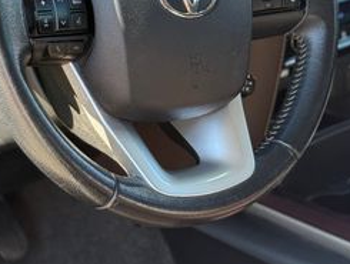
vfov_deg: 15.9
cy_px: 13
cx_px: 177
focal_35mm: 92
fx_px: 932
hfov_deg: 21.3
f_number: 1.78
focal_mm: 6.76
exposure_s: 1/297
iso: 100
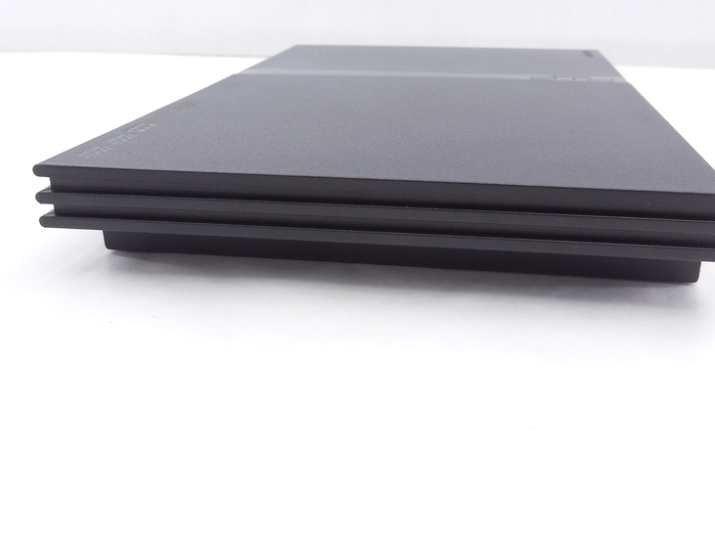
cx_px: 384
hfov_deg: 52.6
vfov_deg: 40.2
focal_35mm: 35
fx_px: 723
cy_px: 177
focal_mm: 4.5
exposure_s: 1/60
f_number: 3.1
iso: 125
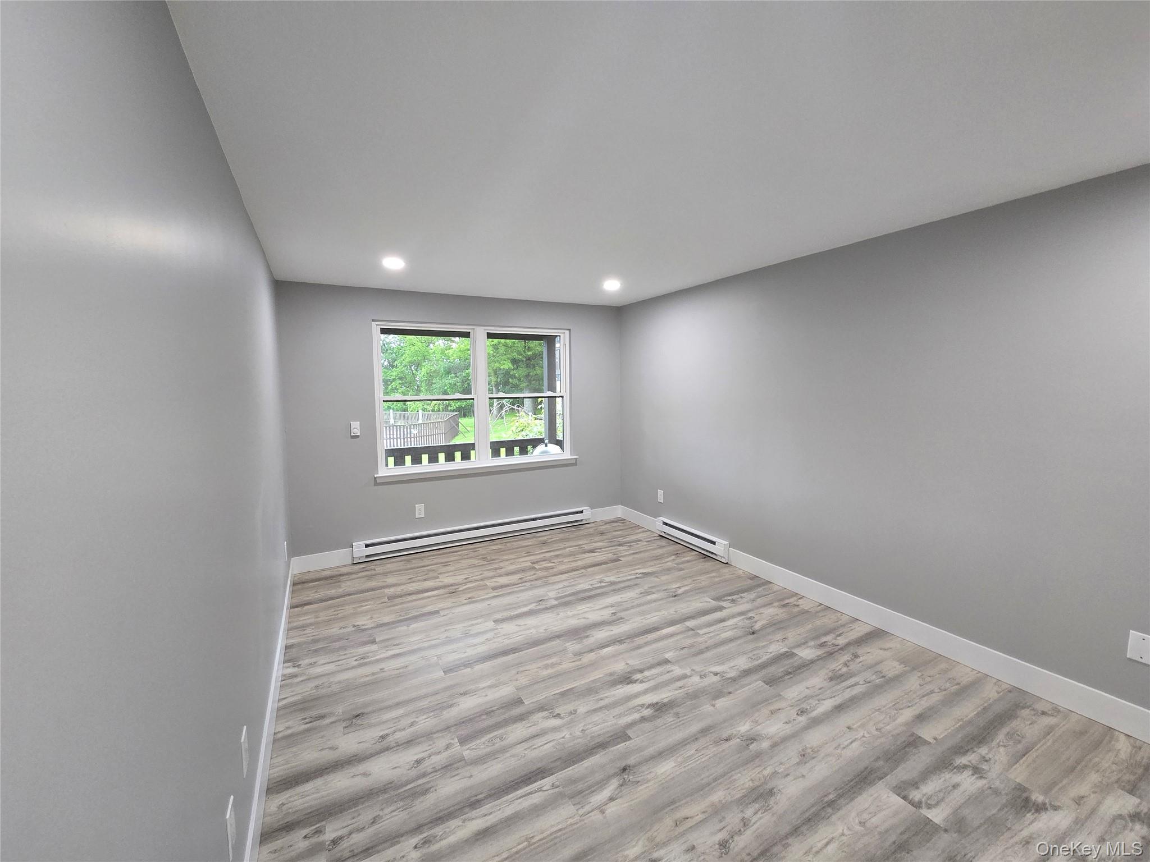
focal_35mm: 13
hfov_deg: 106.2
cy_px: 431
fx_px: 432
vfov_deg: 89.9
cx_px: 575
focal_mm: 2.2
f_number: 2.2
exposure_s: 1/60
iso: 200
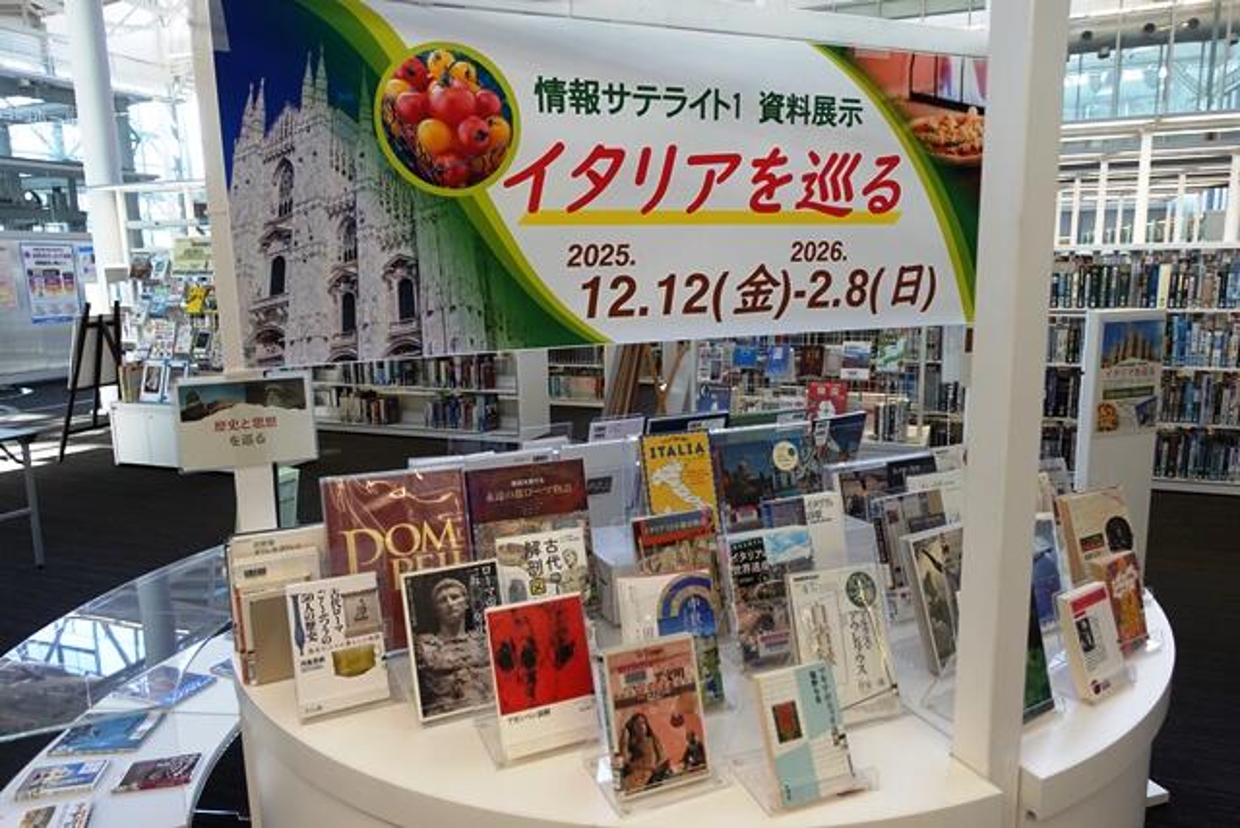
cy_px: 414
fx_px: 827
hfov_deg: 73.7
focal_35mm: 24
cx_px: 620
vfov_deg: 53.2
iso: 125
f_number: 2.8
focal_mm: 8.8
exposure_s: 1/40
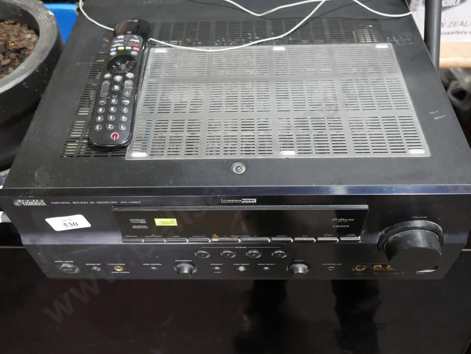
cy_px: 177
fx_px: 436
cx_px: 236
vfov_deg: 44.2
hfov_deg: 56.8
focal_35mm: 32
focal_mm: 16
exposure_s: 1/60
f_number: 3.6
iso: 800
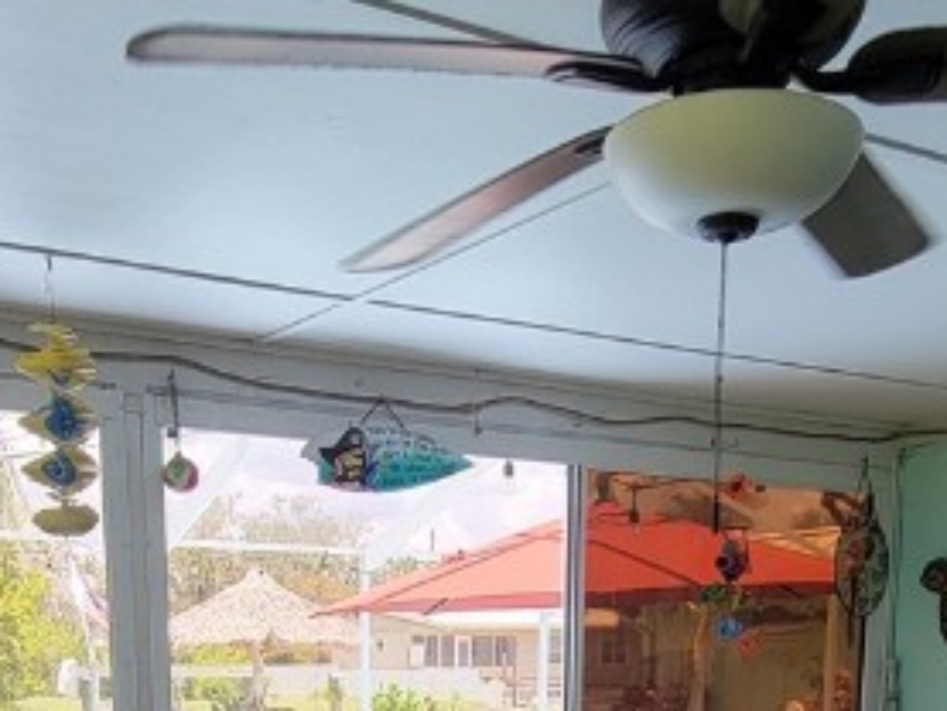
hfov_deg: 39.6
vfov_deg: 25.8
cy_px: 930
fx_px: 1314
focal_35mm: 48
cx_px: 414
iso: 50
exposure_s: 1/162
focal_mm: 2.2
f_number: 2.2
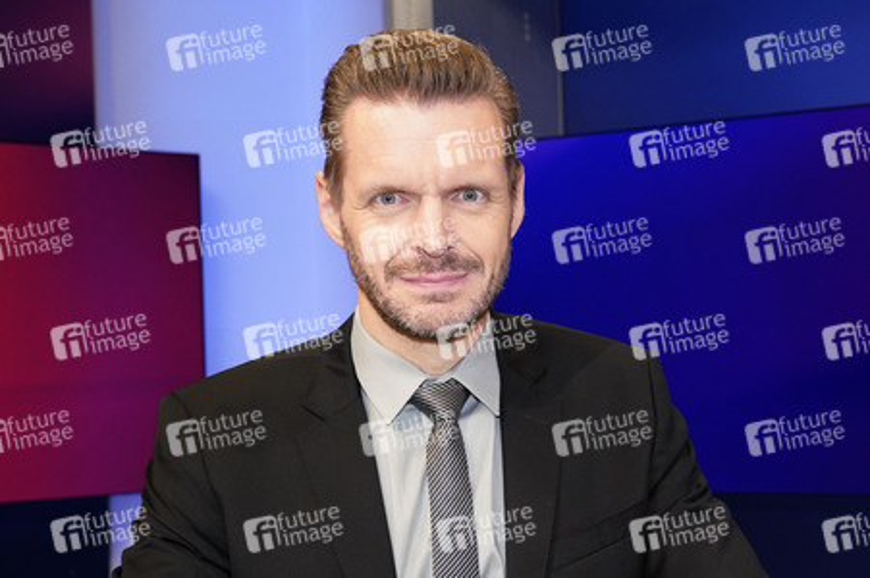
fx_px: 797
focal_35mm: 33
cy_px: 289
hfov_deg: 57.3
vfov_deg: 39.9
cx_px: 435
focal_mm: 33
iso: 2000
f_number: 5
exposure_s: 1/125
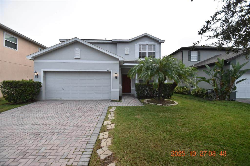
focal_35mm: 15
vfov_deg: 77.3
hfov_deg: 100.4
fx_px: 104
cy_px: 83
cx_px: 125
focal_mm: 10
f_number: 3.5
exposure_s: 1/1500
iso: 800
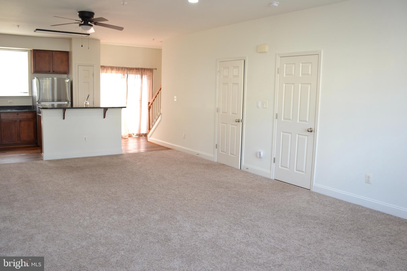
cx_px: 204
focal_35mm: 27
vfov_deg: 47.9
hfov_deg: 67.4
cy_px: 136
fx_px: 305
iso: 400
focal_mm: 18
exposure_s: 1/40
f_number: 5
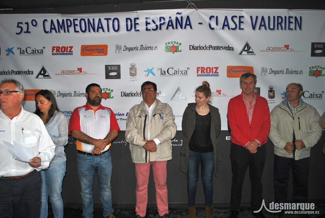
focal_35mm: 27
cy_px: 109
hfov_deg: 67.3
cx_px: 162
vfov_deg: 48.1
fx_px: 244
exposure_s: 1/60
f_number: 3.5
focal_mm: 18
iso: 200
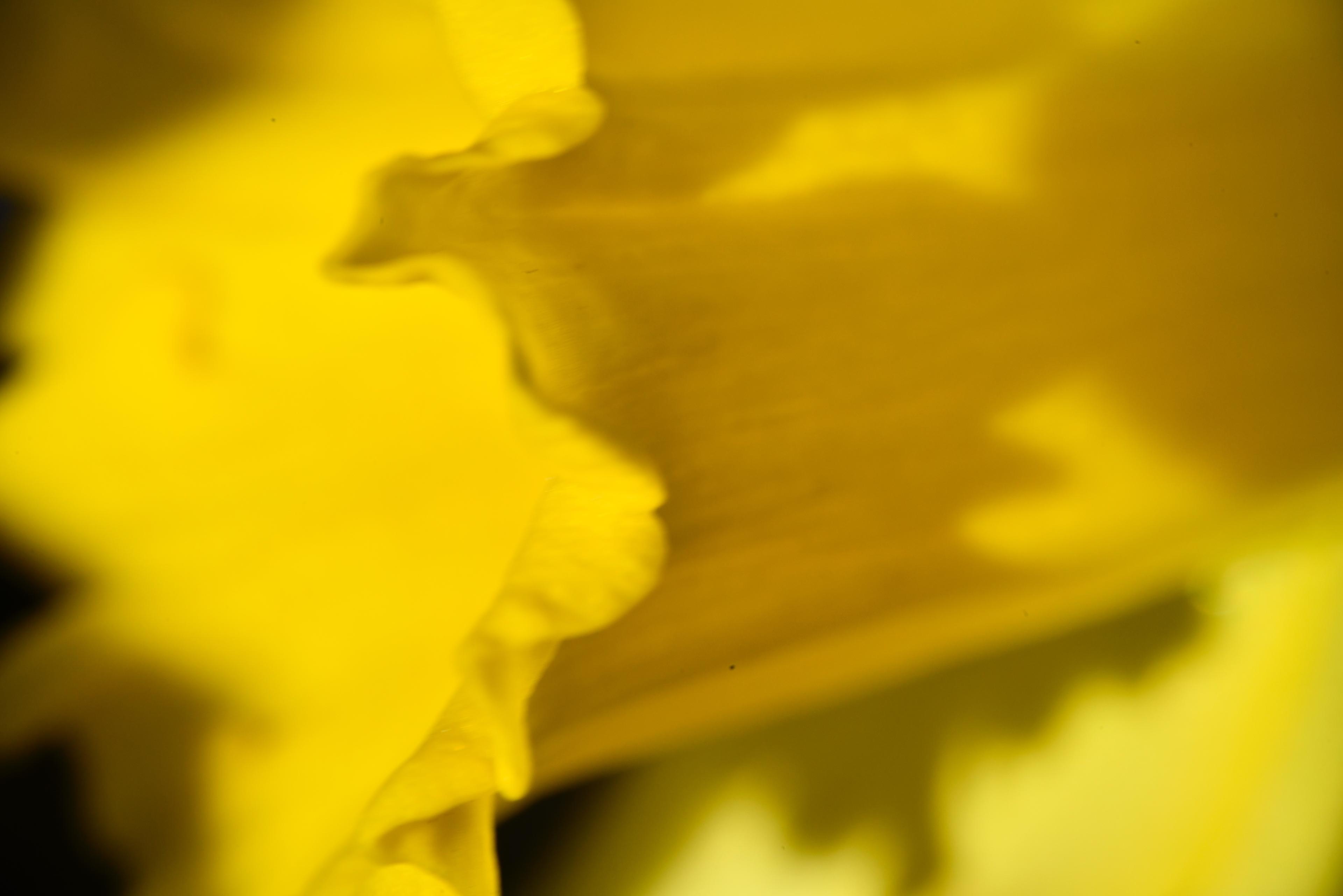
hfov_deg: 34.5
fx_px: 2164
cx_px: 672
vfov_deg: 23.4
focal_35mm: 58
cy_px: 448
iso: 560
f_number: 2.8
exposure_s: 1/100
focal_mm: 58
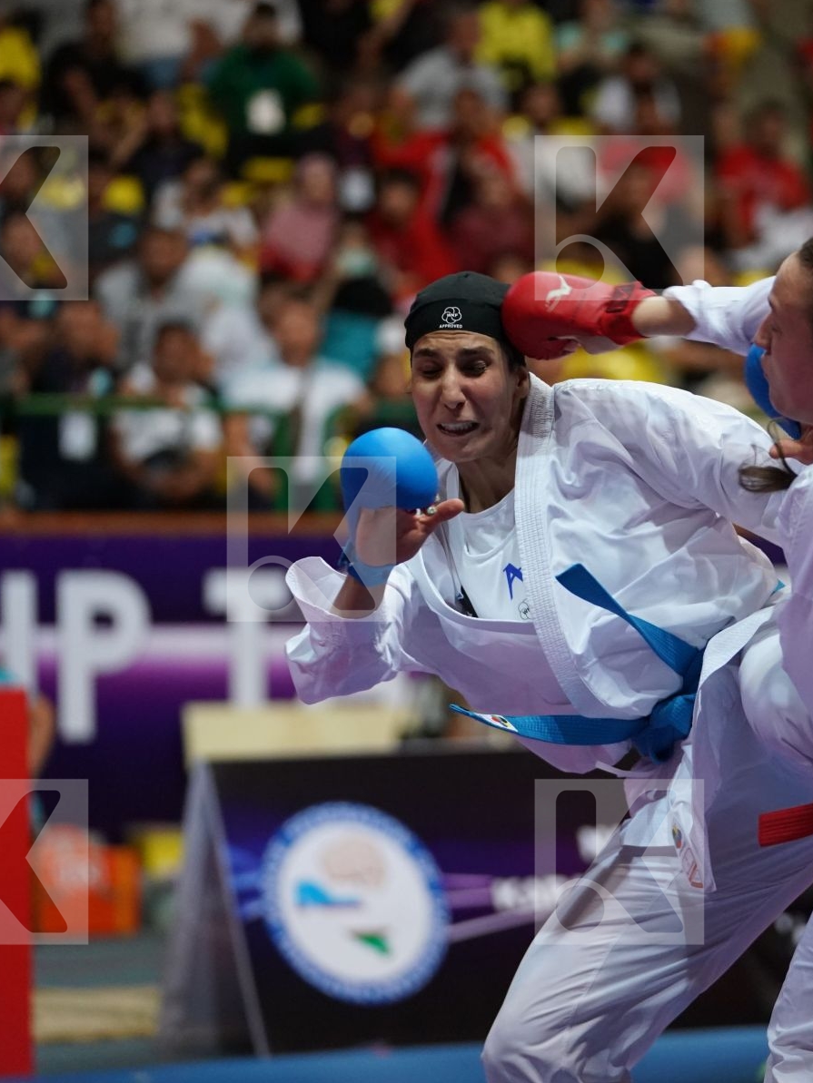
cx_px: 620
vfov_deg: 10.4
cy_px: 539
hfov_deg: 7.8
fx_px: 5949
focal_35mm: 190
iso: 4000
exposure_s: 1/1000
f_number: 2.8
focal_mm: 131
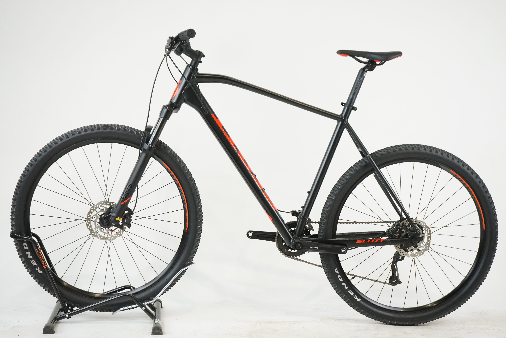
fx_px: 829
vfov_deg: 23.0
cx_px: 253
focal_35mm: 59
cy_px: 169
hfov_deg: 33.9
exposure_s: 1/200
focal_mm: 59
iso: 2000
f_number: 5.6
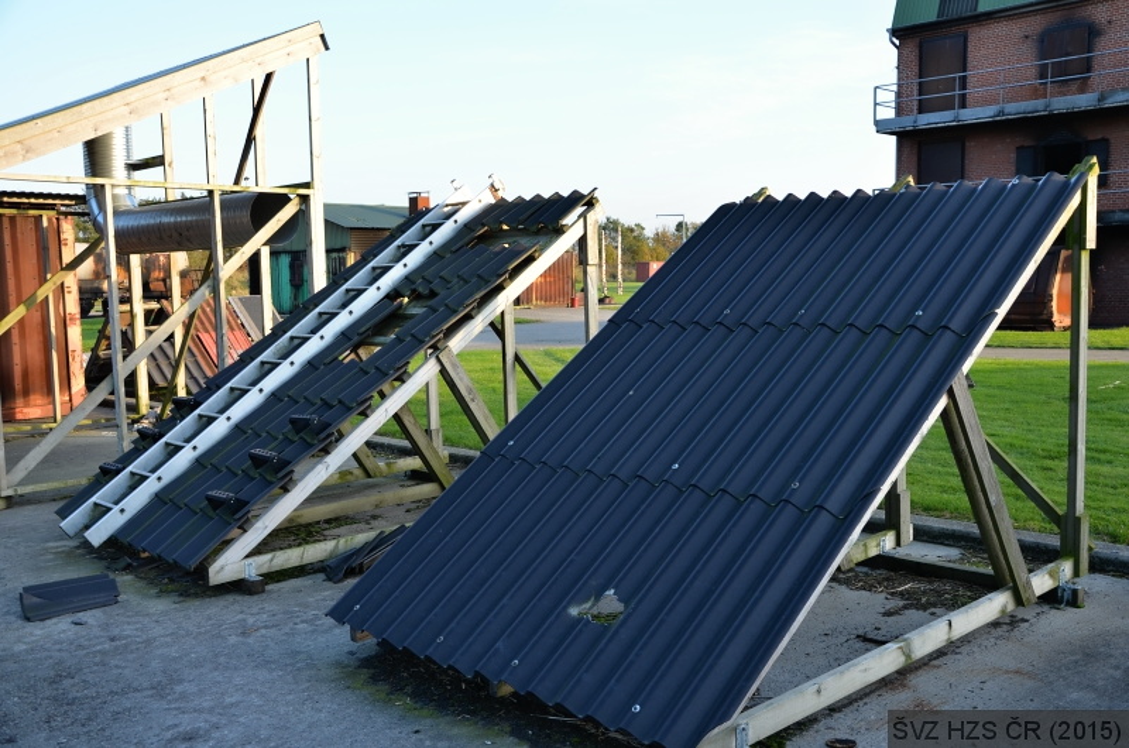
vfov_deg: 36.7
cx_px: 564
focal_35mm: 36
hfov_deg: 53.2
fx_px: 1127
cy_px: 374
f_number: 5.6
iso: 200
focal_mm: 24
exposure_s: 1/125
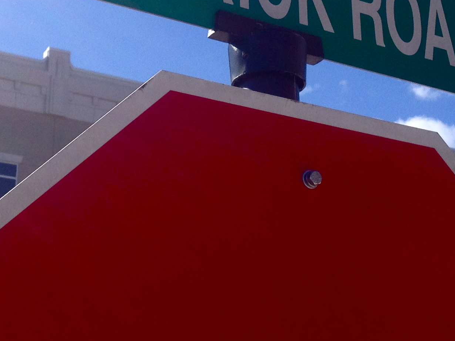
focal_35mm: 93
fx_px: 1222
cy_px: 64
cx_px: 219
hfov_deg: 21.1
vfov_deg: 15.8
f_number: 2.4
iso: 50
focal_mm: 4.28
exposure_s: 1/1577
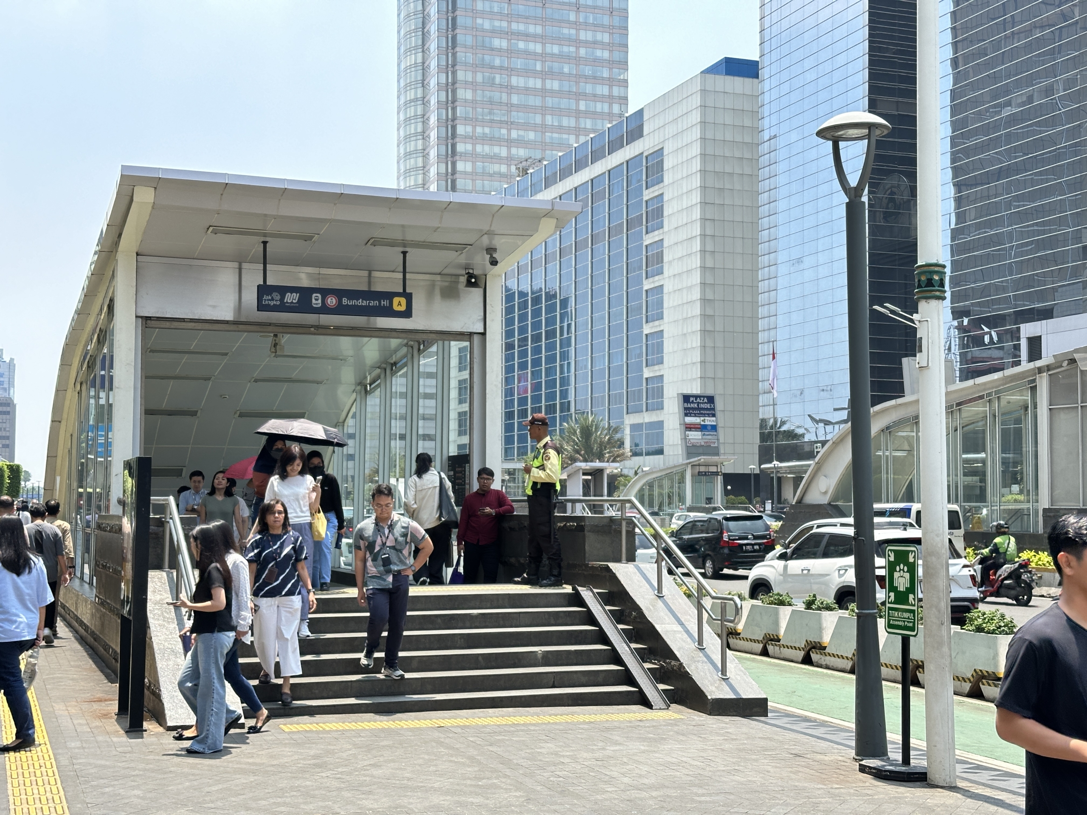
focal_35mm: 48
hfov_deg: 39.7
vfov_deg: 30.3
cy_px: 408
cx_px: 544
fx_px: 1507
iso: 64
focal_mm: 6.86
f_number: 1.78
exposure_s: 1/1258
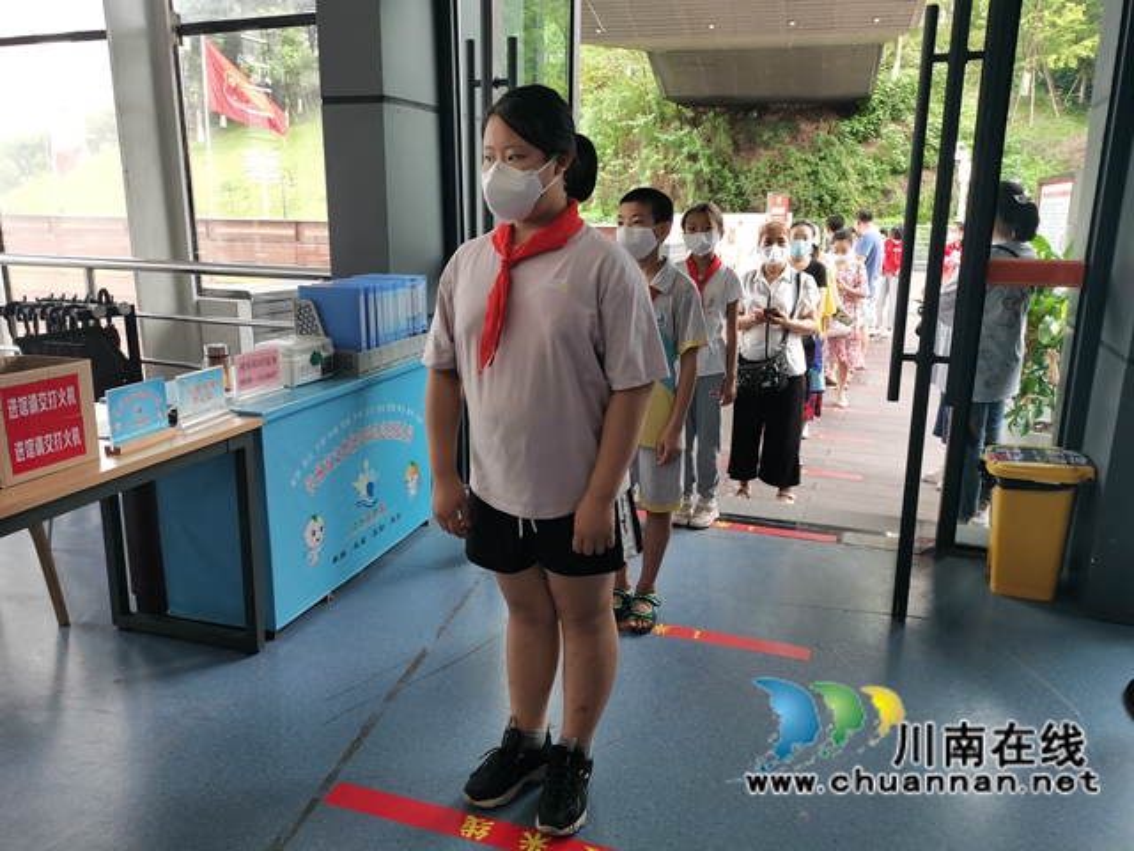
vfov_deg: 51.4
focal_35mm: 27
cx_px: 567
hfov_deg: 65.3
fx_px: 885
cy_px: 426
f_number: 1.8
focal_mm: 5.58
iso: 160
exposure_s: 1/50
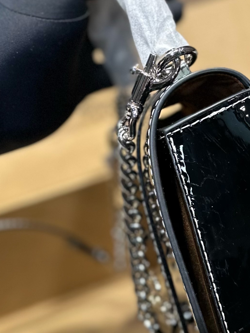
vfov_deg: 27.4
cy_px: 81
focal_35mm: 70
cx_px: 138
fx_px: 674
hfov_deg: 21.0
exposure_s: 1/50
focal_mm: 6.86
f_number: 1.78
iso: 200
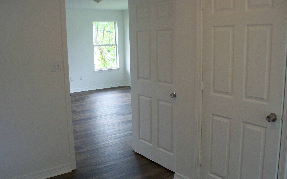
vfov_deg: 32.8
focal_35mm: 39
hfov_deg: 50.4
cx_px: 141
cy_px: 94
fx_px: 305
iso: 160
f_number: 2.8
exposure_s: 1/60
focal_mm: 7.54
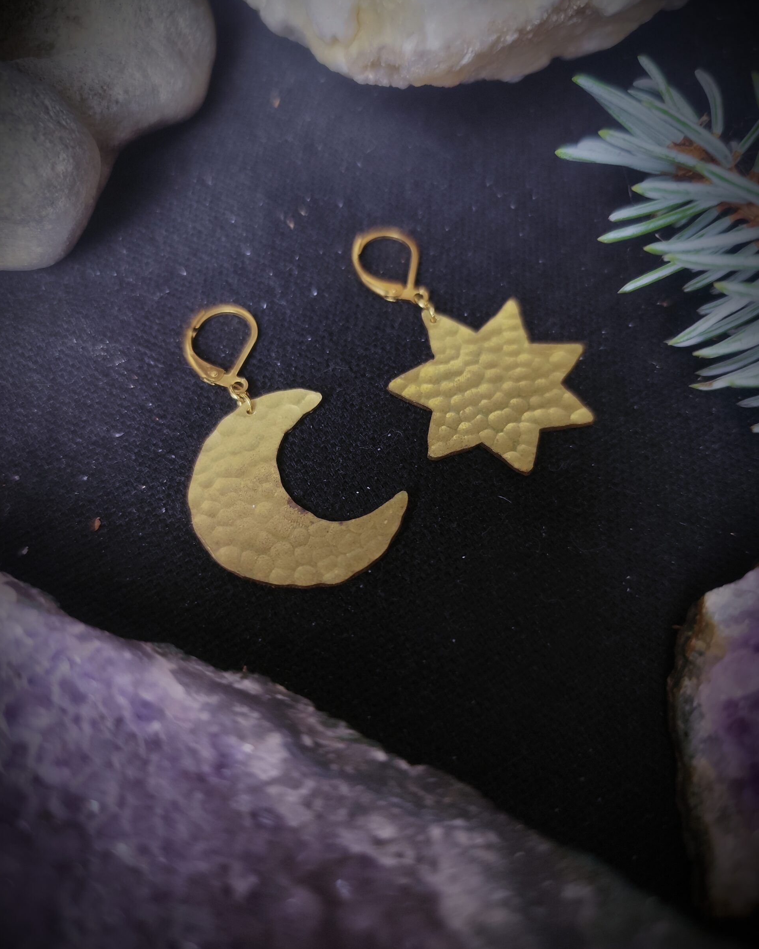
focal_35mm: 24
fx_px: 674
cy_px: 466
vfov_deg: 70.3
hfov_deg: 58.8
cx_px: 379
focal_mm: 6.19
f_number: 1.65
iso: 320
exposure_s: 1/33.3
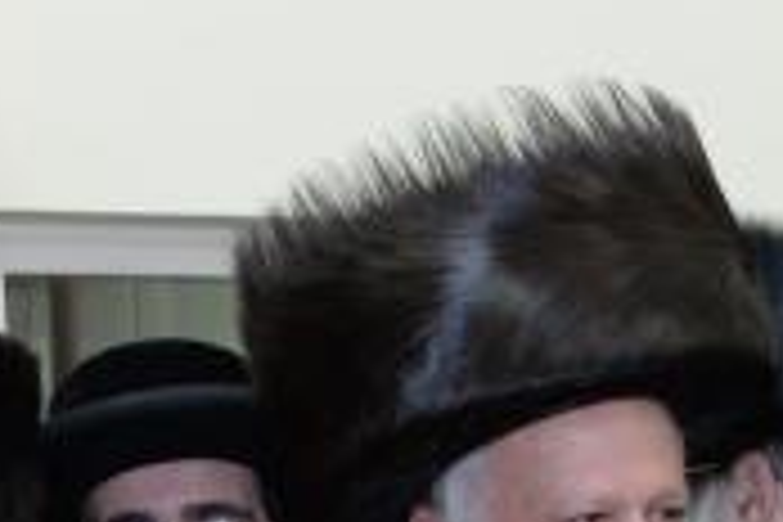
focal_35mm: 165
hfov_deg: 12.0
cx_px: 1116
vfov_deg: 7.7
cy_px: 1300
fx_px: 3588
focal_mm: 28
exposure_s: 1/60
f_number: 5
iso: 1600
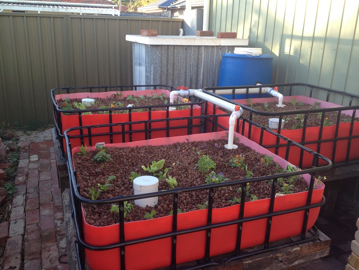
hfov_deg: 52.6
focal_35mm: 35
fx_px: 363
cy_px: 135
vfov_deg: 40.7
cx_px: 180
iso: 50
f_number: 2.4
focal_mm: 4.28
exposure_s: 1/120
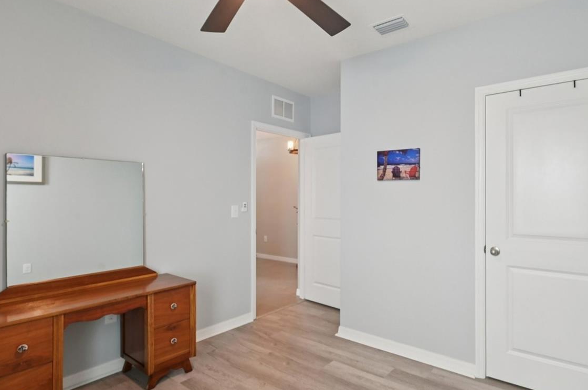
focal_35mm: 20
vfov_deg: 61.8
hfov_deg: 83.4
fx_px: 326
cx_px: 341
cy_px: 187
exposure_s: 1/5
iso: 400
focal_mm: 14
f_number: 8
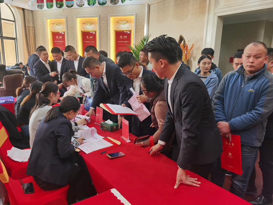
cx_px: 136
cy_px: 102
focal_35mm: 27
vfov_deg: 51.4
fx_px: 213
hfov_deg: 65.3
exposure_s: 1/100
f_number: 1.6
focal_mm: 5.56
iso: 160
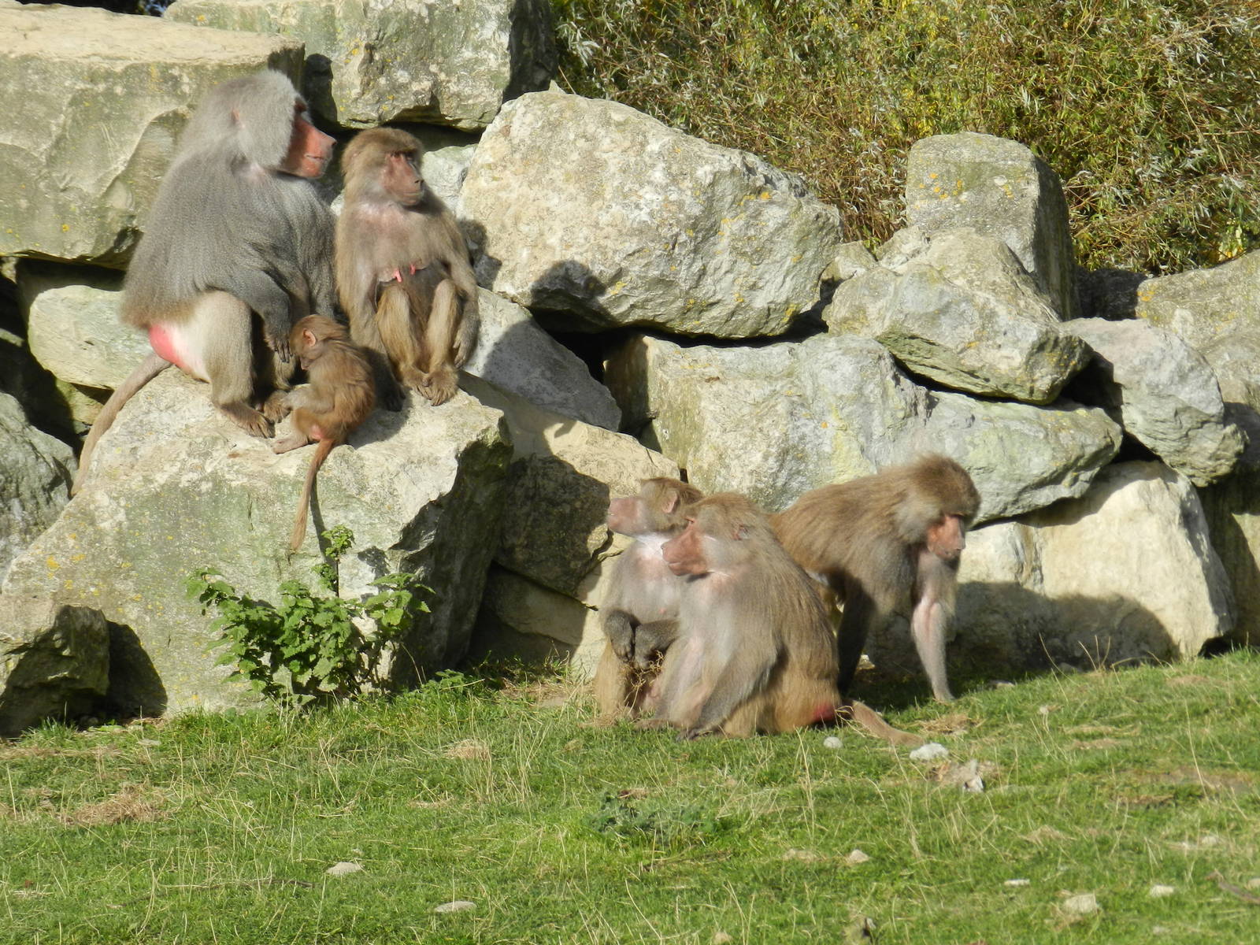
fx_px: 7826
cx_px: 630
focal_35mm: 215
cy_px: 472
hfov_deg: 9.2
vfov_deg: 6.9
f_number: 5.6
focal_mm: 38.2
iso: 160
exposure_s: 1/500
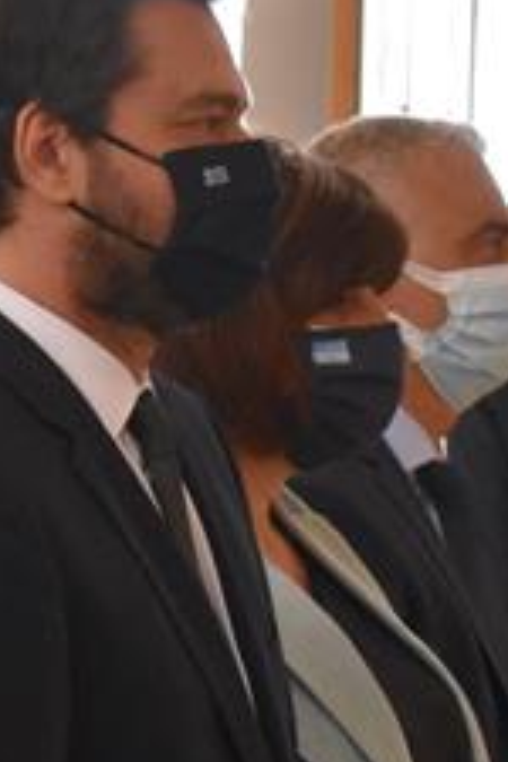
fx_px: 5418
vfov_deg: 8.0
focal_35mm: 256
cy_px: 513
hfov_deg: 5.3
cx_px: -68
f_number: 5.3
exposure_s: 1/125
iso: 3200
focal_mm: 48
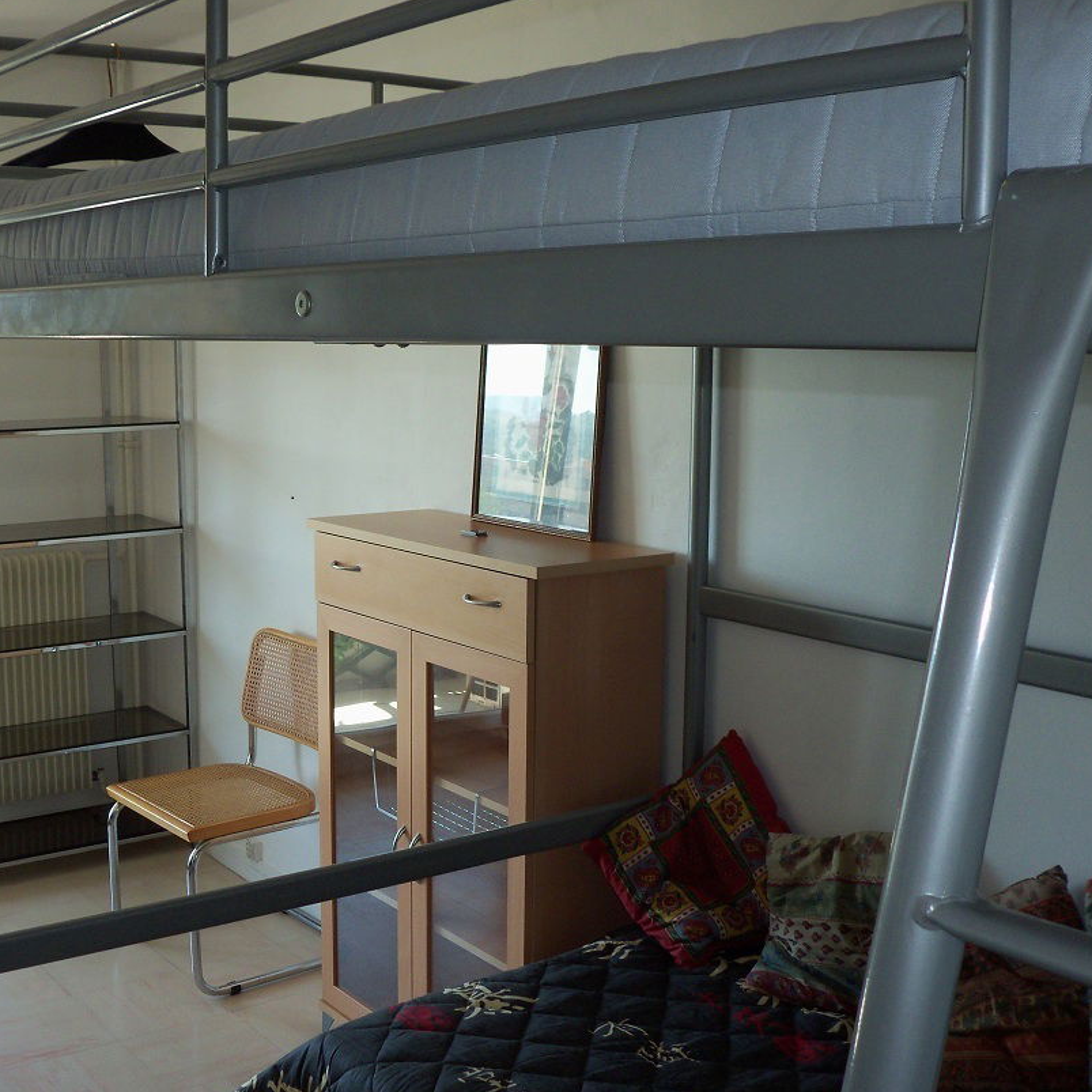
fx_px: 1463
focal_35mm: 41
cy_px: 553
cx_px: 392
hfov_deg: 40.6
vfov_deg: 40.9
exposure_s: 1/30
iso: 100
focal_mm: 5.7
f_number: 2.9
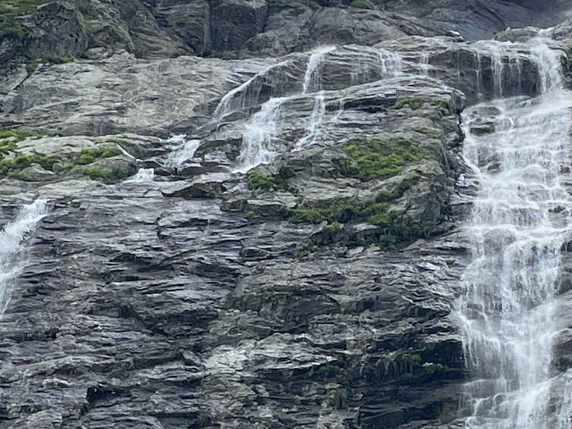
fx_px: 2298
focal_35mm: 139
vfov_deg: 10.7
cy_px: 277
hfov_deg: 14.2
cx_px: 352
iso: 32
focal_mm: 4.2
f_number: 1.6
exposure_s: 1/3300
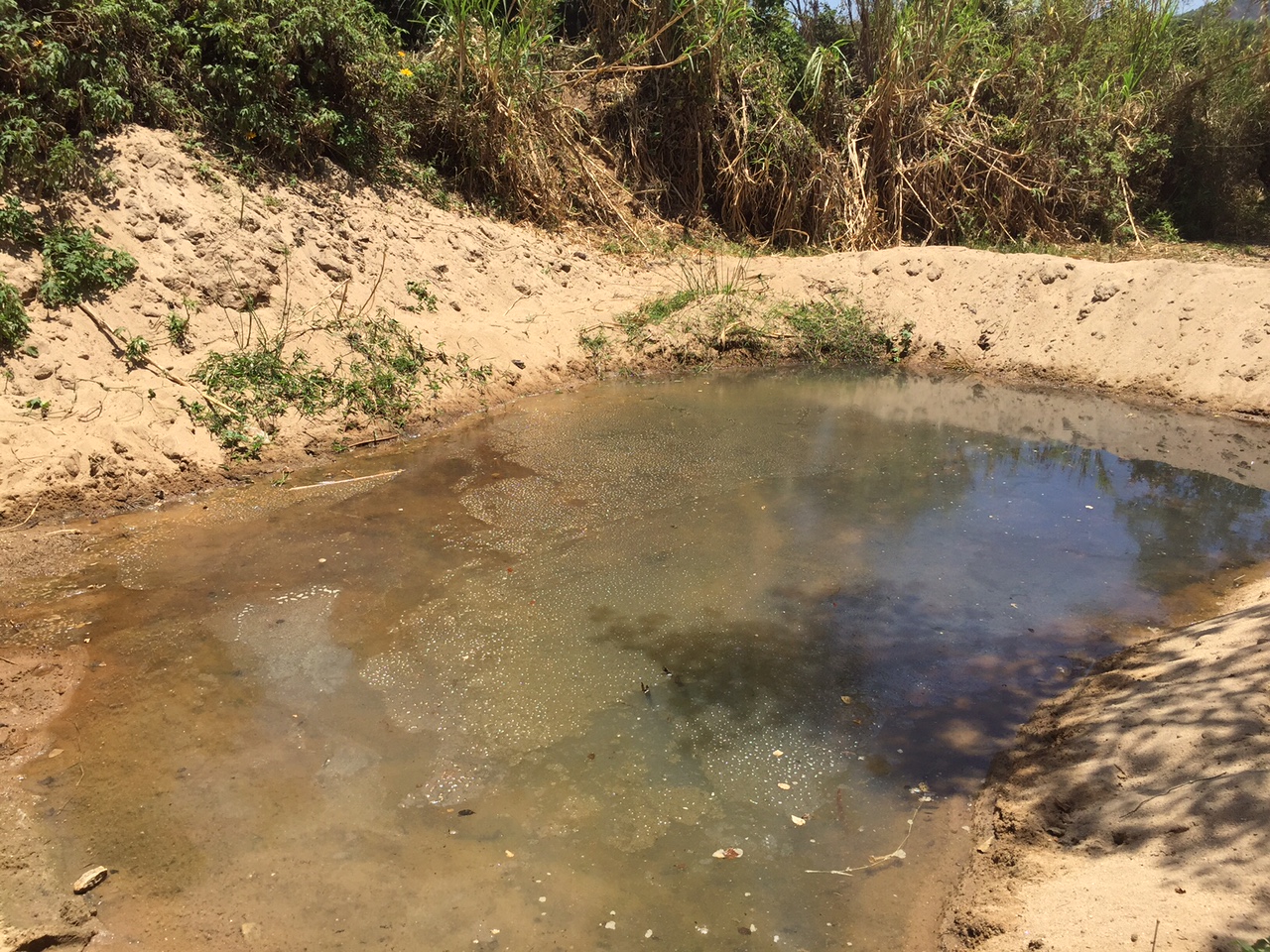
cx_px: 635
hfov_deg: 61.7
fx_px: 1064
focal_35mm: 29
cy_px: 476
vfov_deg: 48.2
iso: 32
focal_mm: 4.15
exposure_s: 1/2083
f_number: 2.2
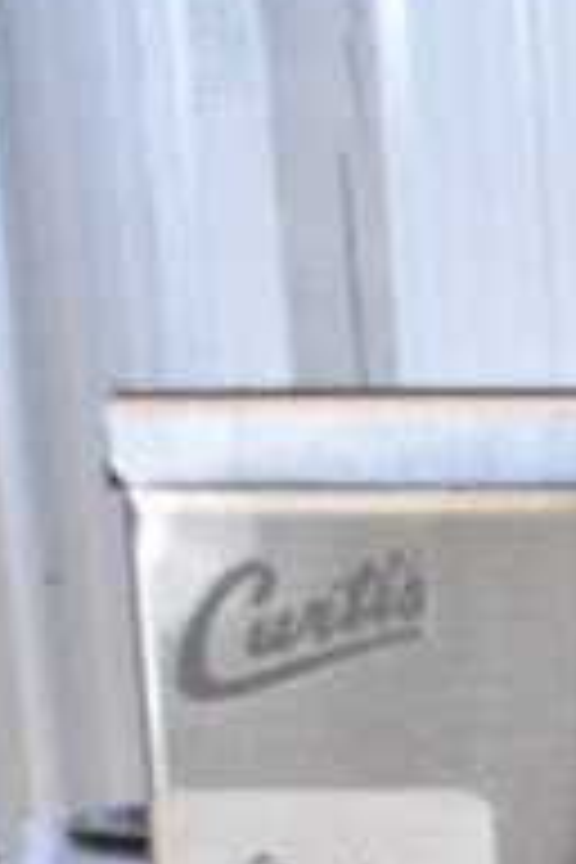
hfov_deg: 8.9
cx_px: 1238
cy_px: 1703
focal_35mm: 143
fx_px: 3432
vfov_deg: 12.7
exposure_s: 1/125
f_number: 3.5
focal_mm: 20
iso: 2500
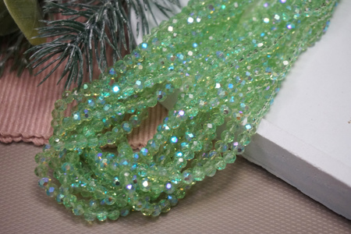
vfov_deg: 20.2
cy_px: 117
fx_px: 658
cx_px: 176
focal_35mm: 68
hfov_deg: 29.9
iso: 2000
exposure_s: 1/80
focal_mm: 45
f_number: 5.6
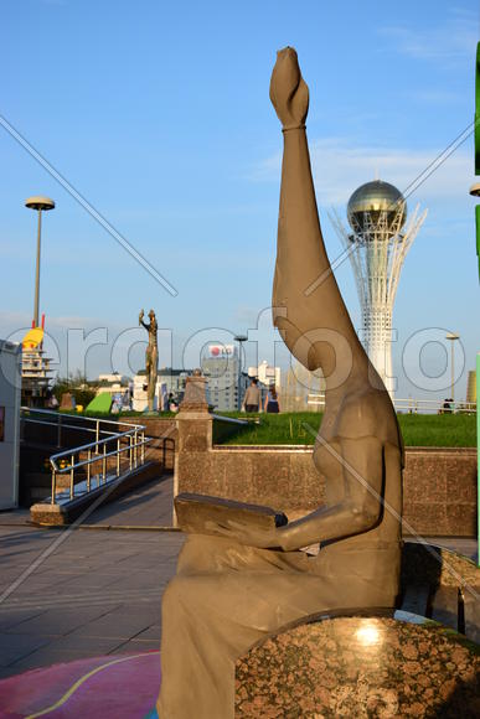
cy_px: 360
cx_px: 240
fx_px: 1019
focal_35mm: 51
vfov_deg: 38.9
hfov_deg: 26.5
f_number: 6.3
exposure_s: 1/160
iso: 100
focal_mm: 34
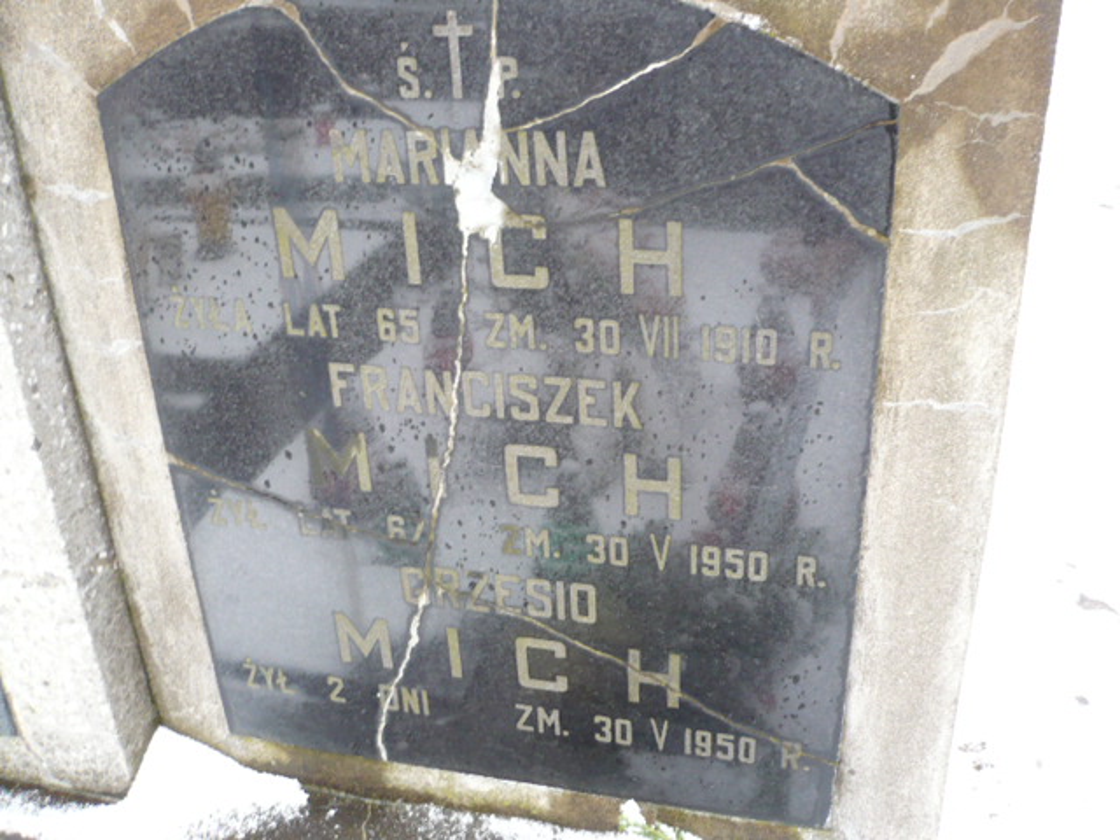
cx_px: 560
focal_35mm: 35
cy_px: 420
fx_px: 1132
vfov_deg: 40.7
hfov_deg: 52.6
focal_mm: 5.8
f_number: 2.8
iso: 200
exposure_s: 1/30
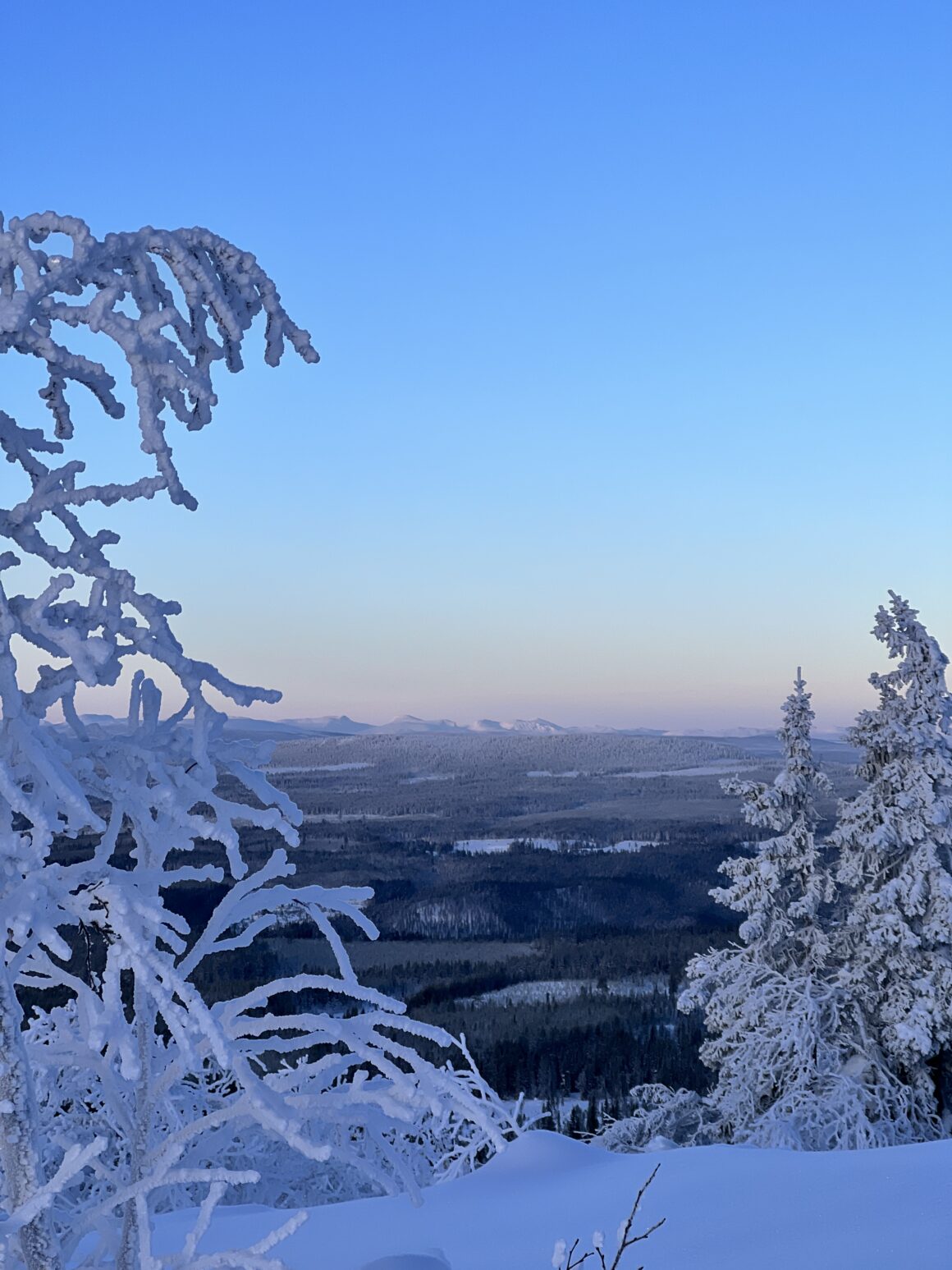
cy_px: 635
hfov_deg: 19.1
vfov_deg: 25.3
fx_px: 2824
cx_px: 476
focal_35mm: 77
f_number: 2.8
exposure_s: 1/374
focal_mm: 9
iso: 32
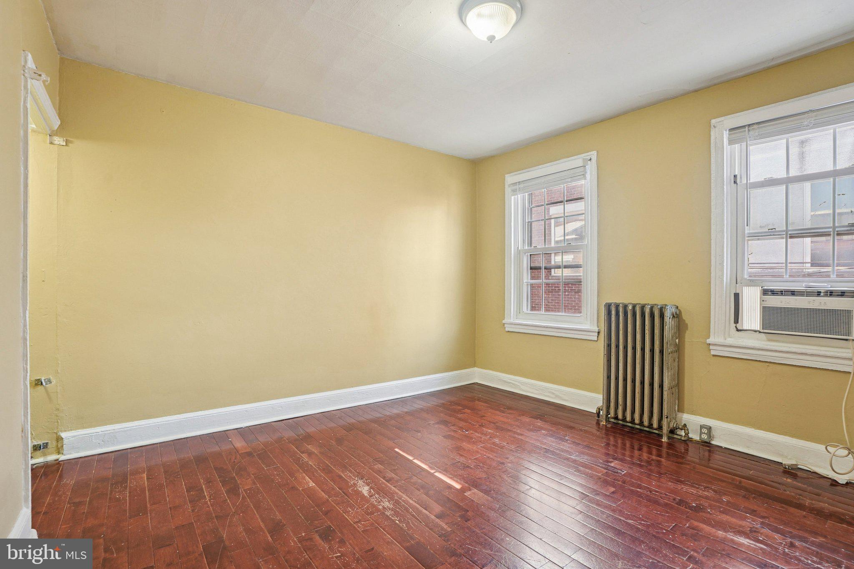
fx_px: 379
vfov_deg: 73.7
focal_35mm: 16
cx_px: 427
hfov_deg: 96.7
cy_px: 284
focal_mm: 16
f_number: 8
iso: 100
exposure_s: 1/2
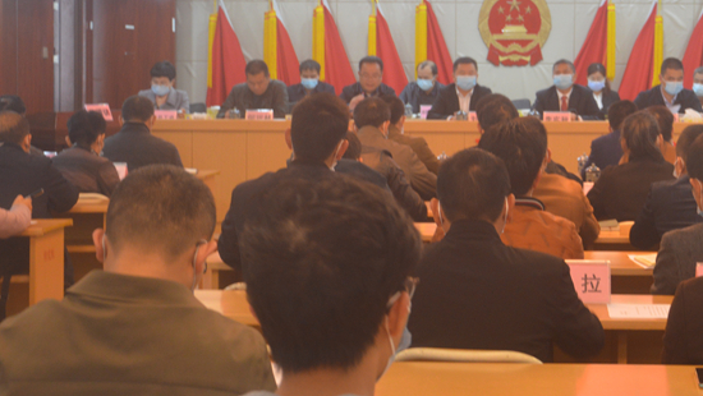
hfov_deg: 27.2
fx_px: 1436
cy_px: 93
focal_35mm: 77
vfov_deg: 15.6
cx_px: 521
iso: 400
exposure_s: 1/20
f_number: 4.2
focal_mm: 30
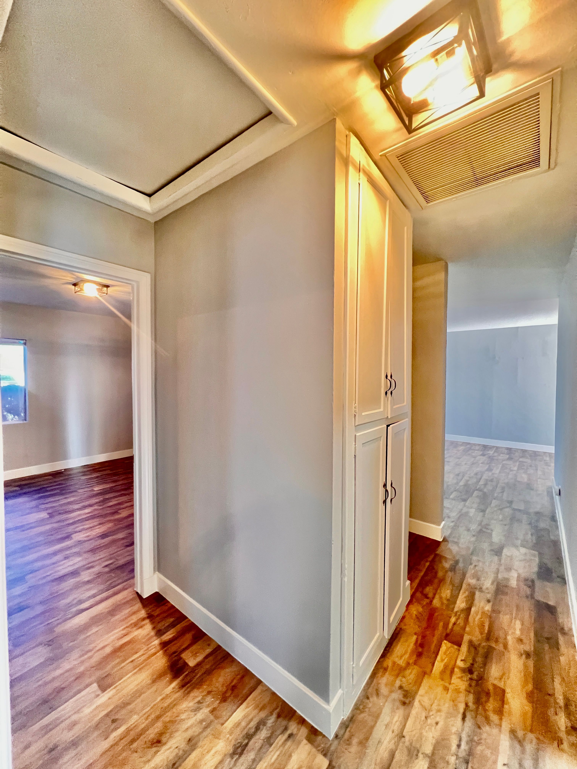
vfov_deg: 106.2
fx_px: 289
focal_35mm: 13
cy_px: 384
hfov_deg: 89.9
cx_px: 288
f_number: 1.8
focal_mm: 1.57
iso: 640
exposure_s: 1/60
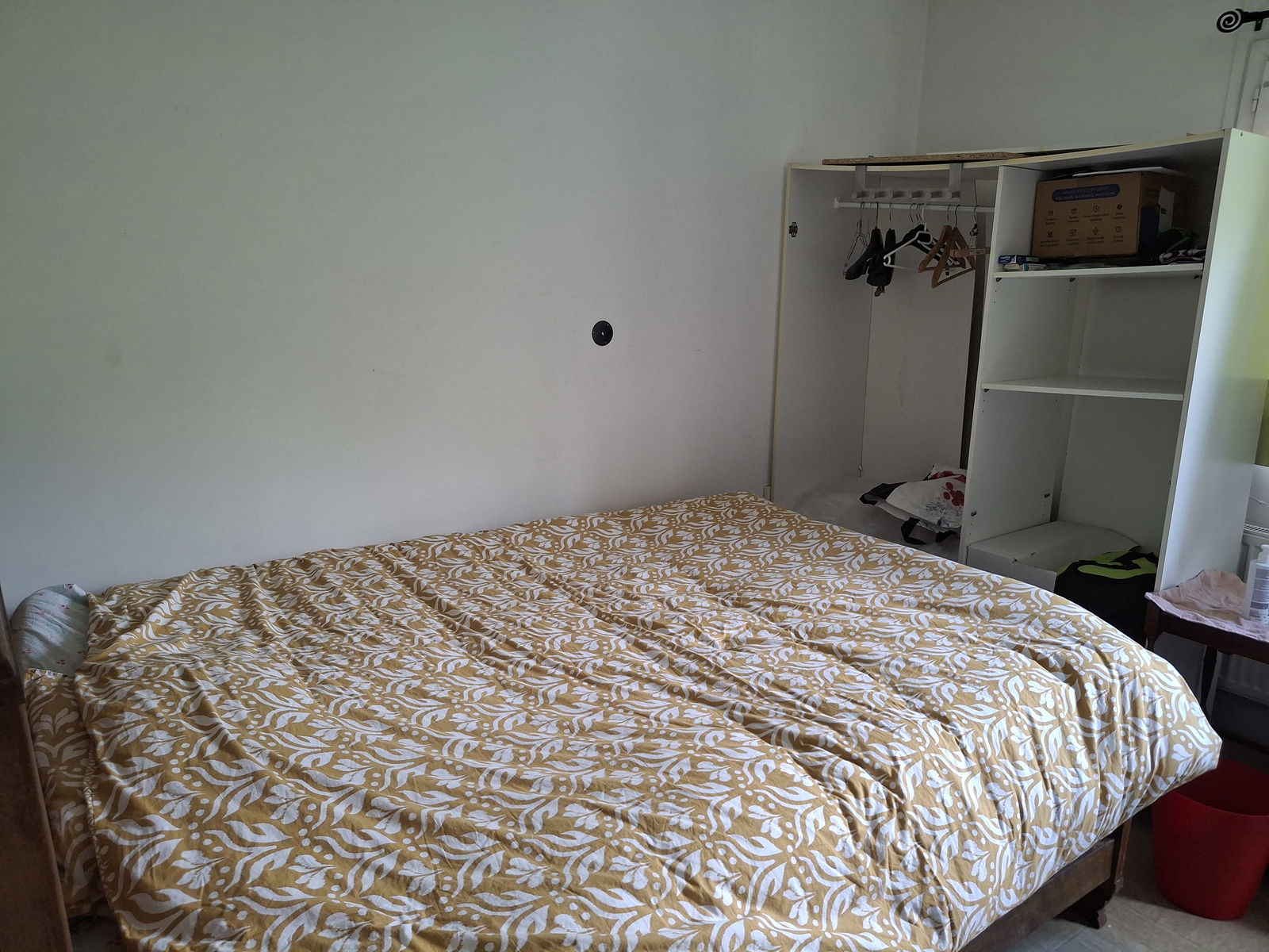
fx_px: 916
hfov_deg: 69.4
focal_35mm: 25
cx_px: 634
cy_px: 476
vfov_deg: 54.9
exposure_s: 1/100
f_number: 1.8
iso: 250
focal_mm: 4.69
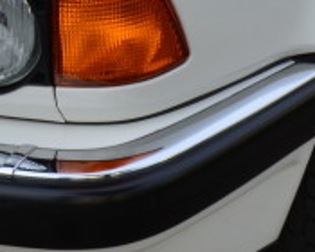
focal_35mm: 247
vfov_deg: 6.2
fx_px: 2303
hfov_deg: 7.7
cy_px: -24
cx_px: -121
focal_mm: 30
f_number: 10
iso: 200
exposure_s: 1/80
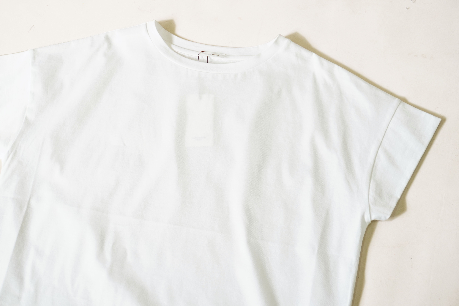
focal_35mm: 52
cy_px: 153
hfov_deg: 37.9
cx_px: 230
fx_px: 669
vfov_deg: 25.8
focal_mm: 35
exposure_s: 1/60
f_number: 5.6
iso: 250
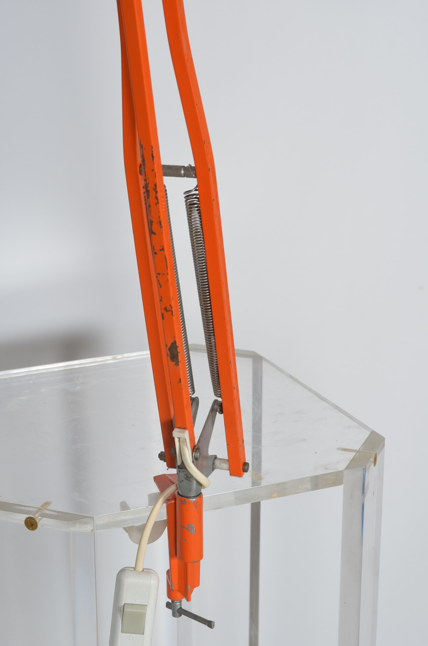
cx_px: 214
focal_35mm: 75
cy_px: 323
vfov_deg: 27.0
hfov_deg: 18.1
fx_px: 1343
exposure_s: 1/125
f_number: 11
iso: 100
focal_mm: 50
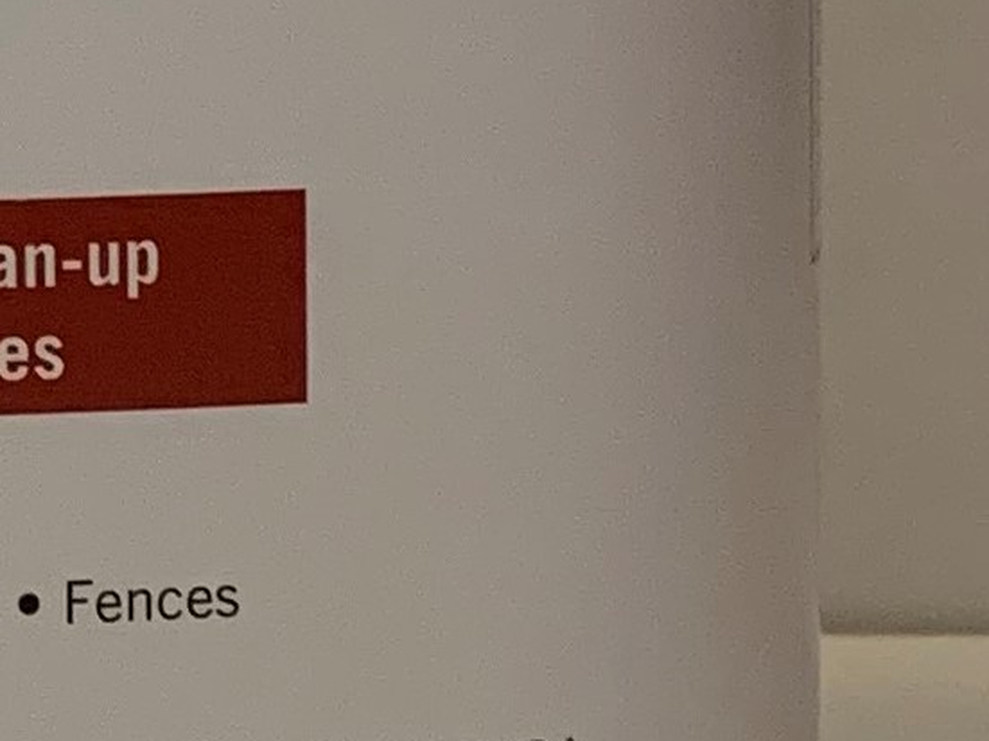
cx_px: -745
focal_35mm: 143
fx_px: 4085
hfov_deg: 12.7
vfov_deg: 9.4
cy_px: -947
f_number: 1.8
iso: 160
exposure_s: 1/60
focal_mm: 4.25
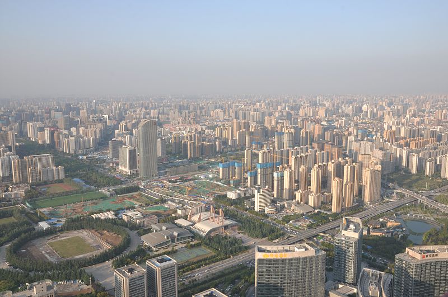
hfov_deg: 57.3
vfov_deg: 39.9
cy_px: 148
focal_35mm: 33
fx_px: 410
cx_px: 224
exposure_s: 1/50
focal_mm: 22
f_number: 11
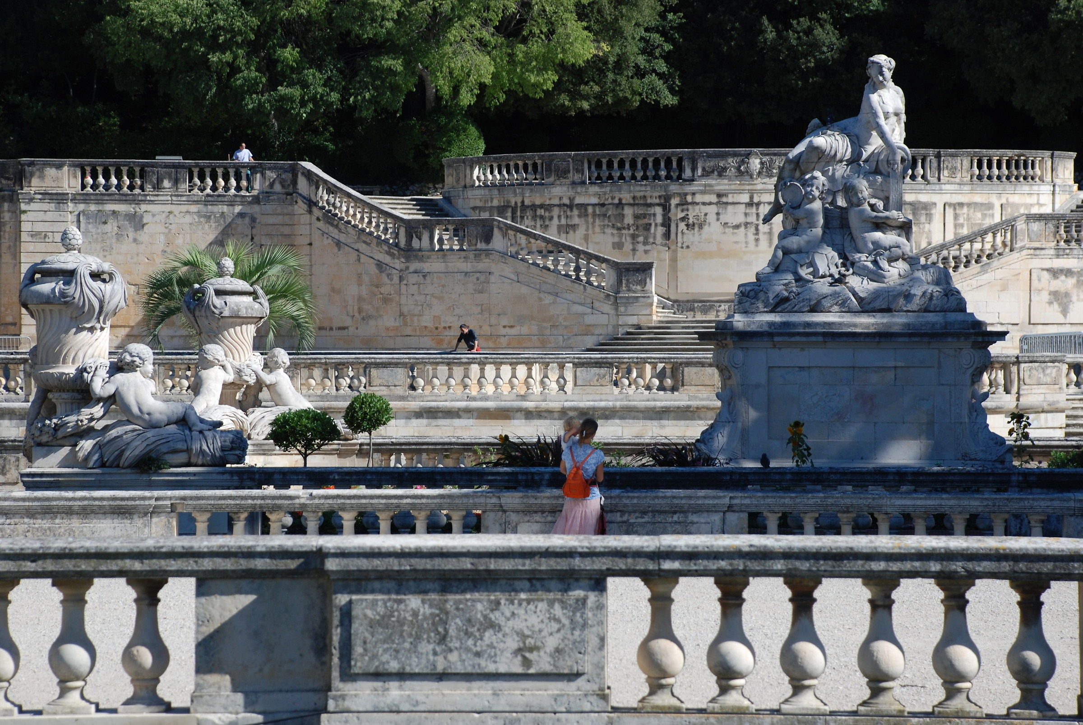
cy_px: 362
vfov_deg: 11.5
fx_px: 3614
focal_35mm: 120
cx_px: 542
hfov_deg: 17.0
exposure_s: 1/500
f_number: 5.6
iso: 180
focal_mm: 80
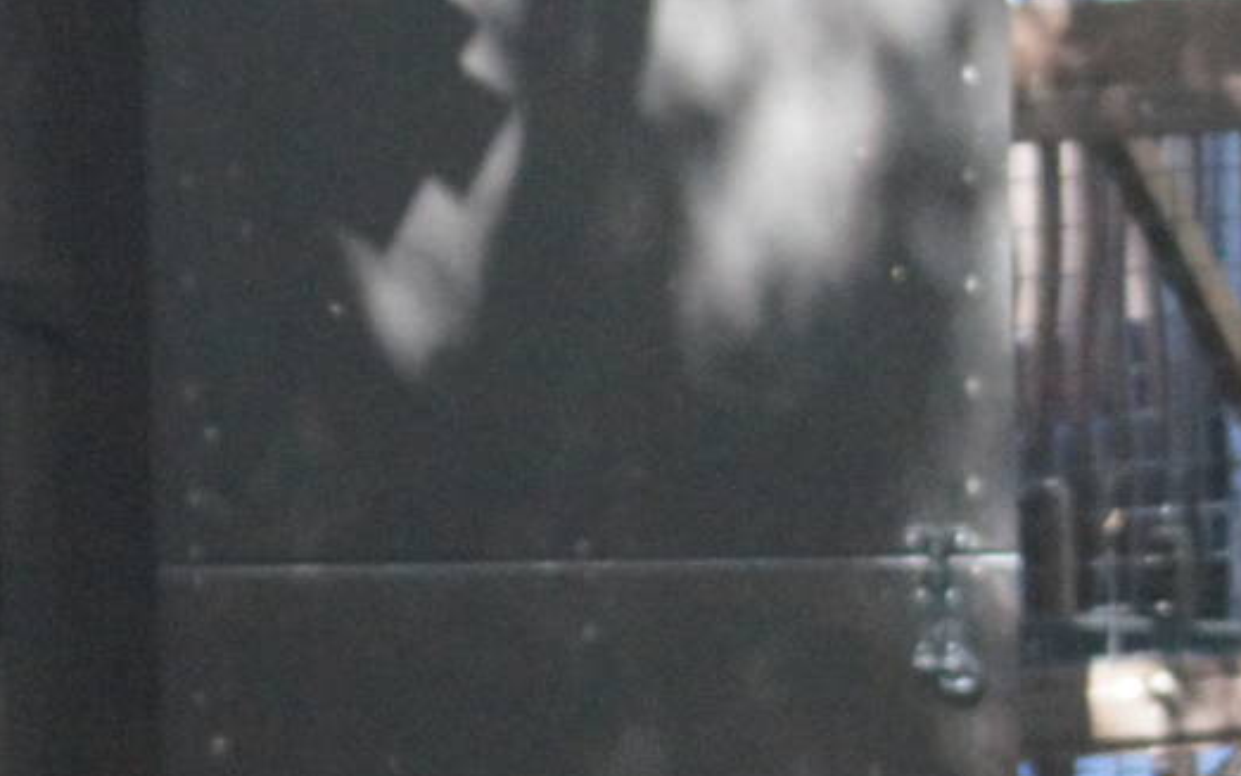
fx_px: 11858
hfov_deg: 6.0
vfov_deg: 3.7
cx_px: -252
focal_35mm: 351
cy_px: 575
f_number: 5.6
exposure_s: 1/200
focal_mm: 75
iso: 3200
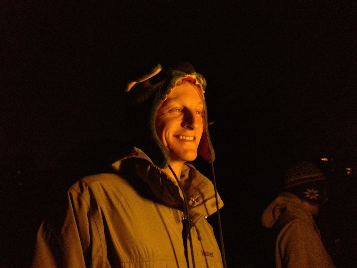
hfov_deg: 52.6
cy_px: 134
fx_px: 361
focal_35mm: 35
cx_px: 178
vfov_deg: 40.7
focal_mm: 4.28
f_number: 2.4
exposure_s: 1/15
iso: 800
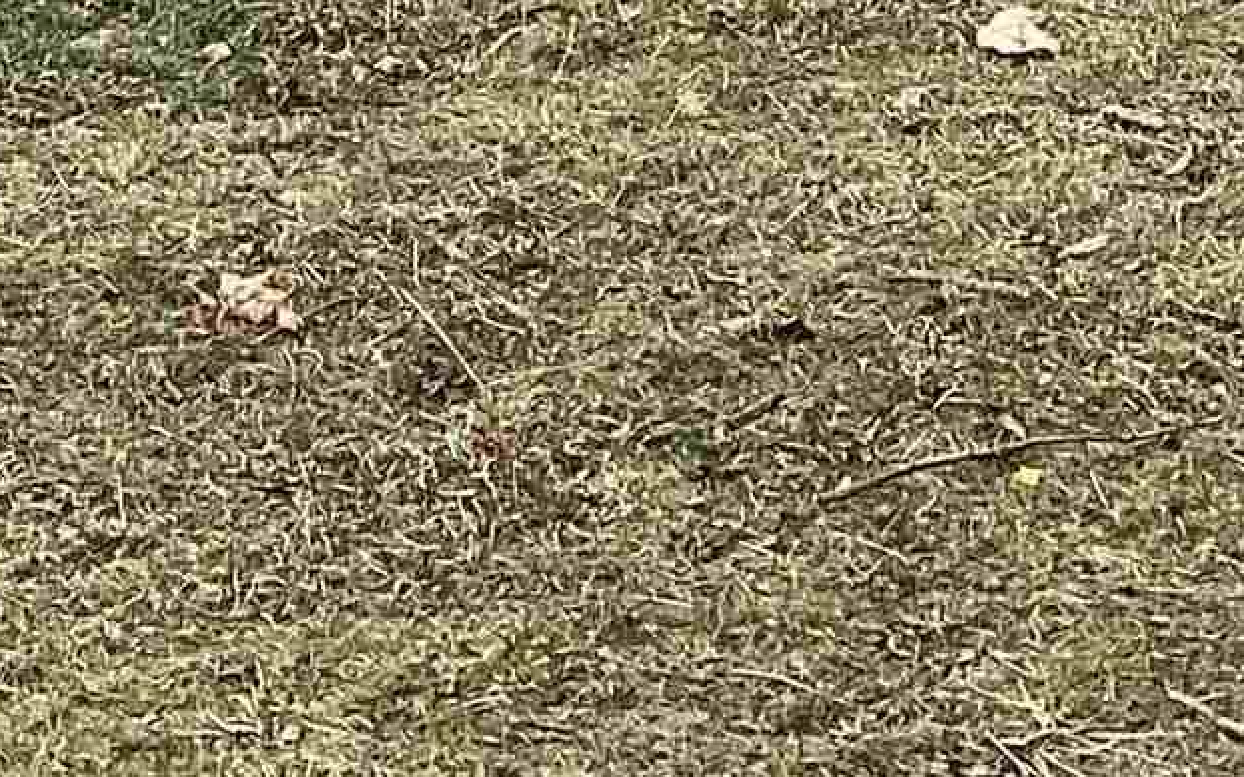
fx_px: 5491
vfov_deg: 7.3
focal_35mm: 162
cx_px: 547
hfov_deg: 12.9
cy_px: -1456
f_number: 2.4
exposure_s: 1/497
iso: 25
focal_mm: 3.3
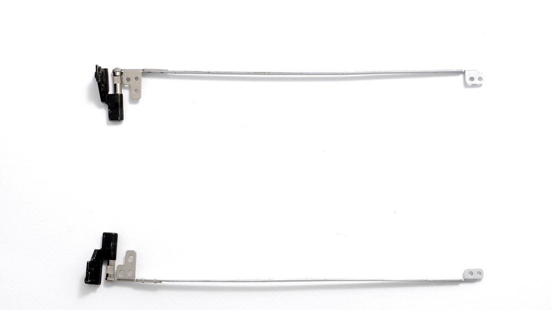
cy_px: 176
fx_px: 813
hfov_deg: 37.5
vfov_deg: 21.6
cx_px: 279
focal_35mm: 56
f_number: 7.1
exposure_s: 1/25
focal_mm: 35
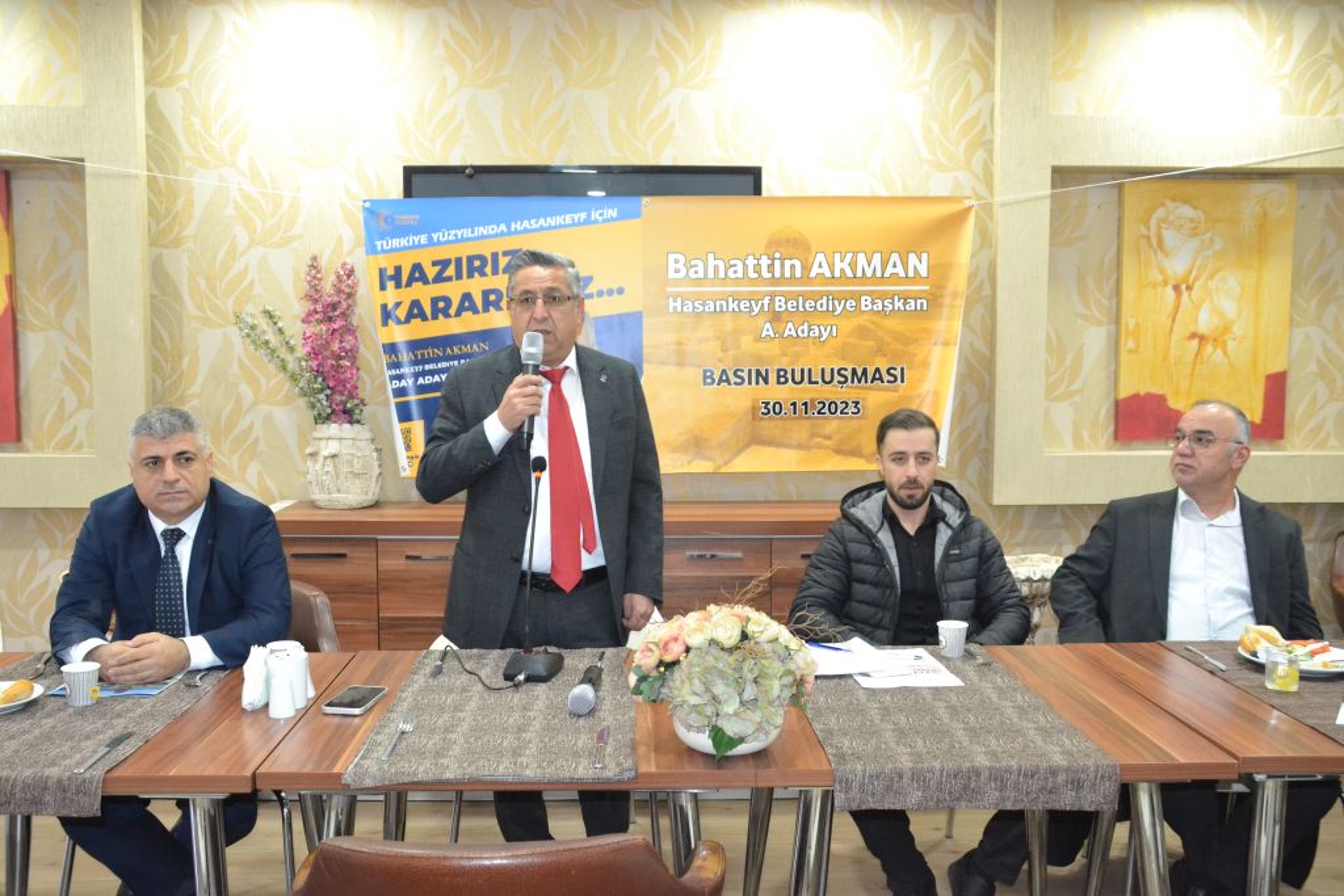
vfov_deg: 43.6
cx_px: 672
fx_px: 1120
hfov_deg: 61.9
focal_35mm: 30
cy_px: 448
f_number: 3.5
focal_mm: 20
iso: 3200
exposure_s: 1/60
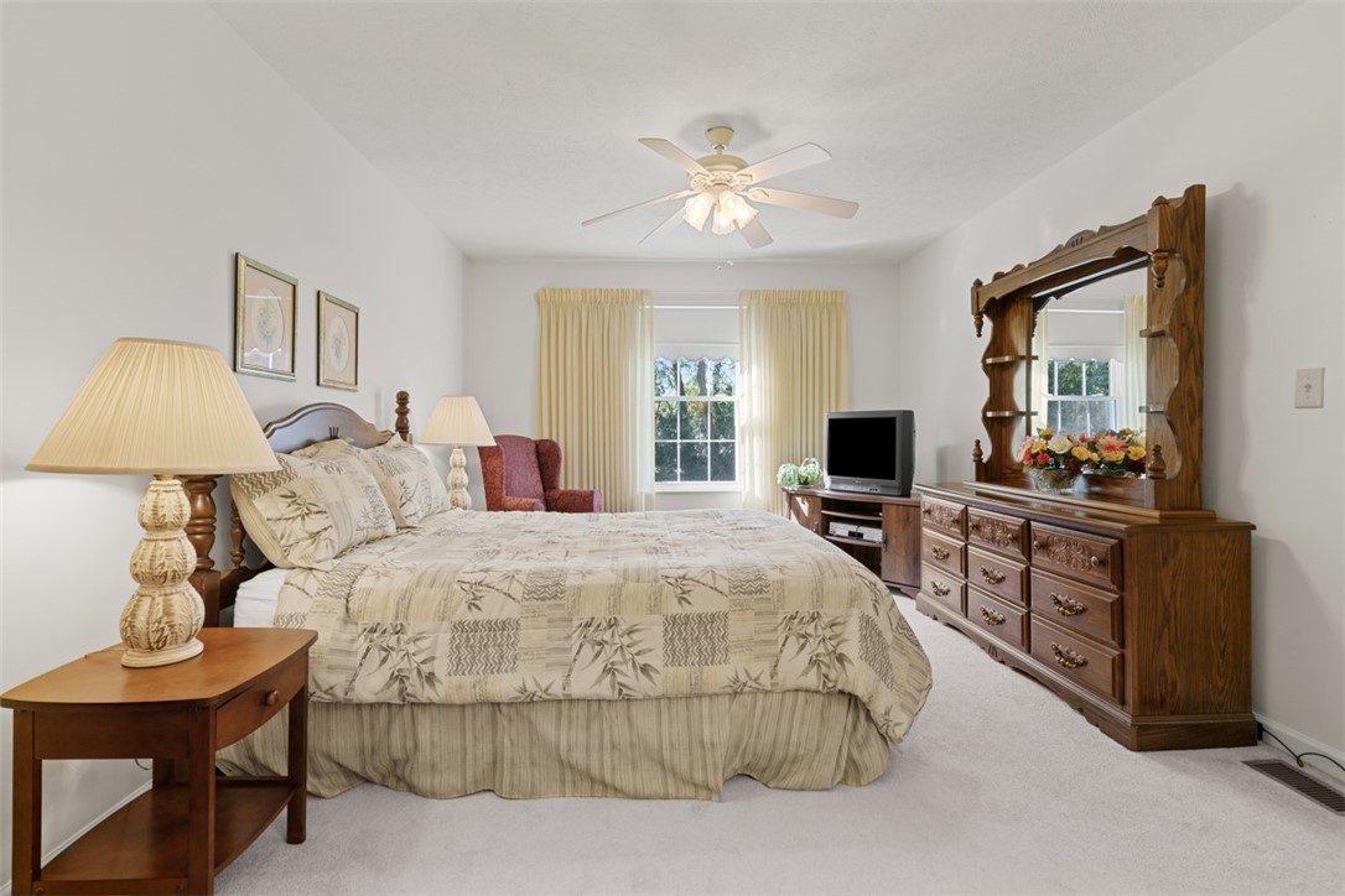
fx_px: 598
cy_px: 448
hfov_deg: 96.7
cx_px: 672
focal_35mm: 16
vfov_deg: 73.7
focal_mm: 16
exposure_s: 1/4
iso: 400
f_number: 8
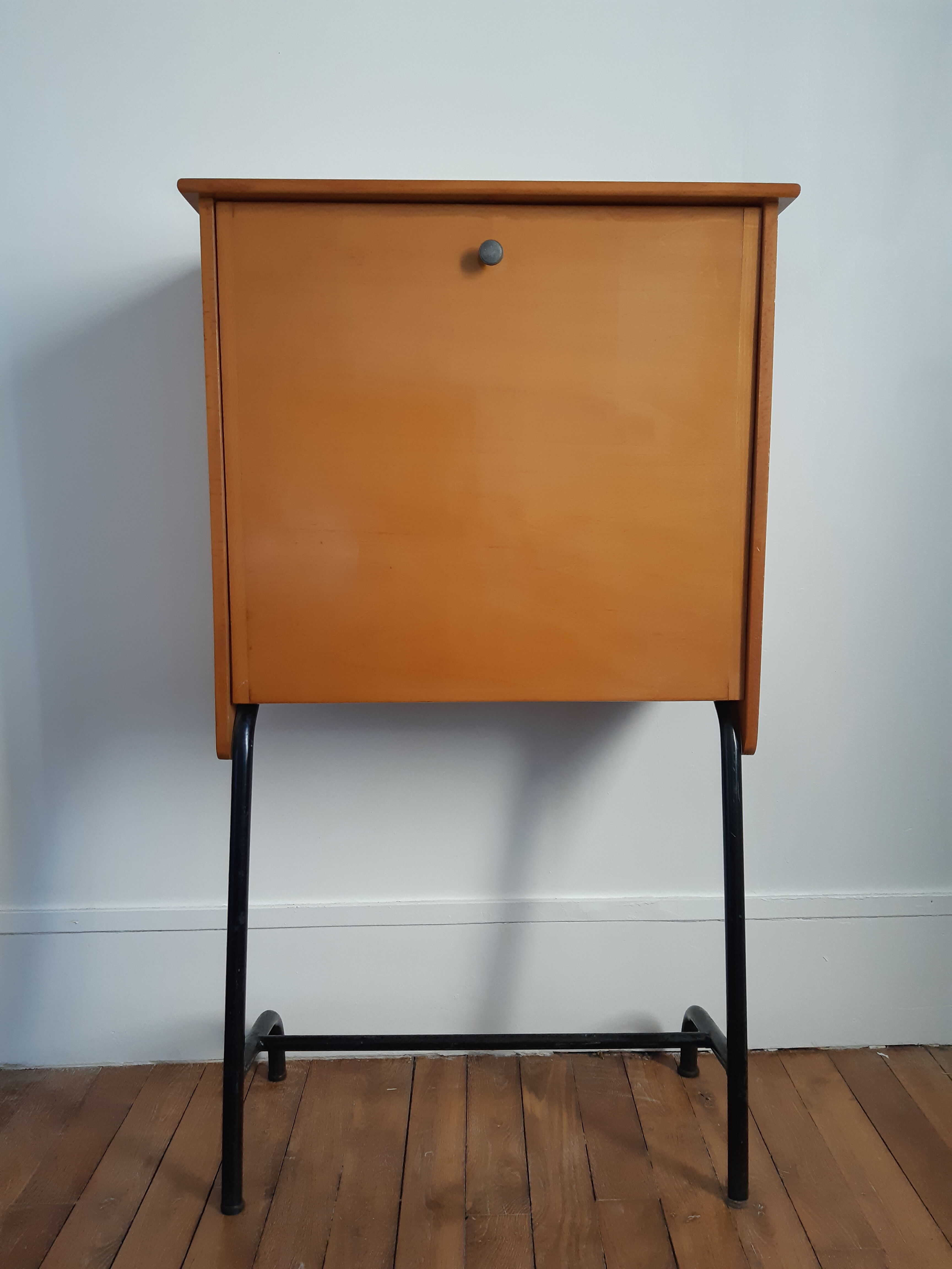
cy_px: 634
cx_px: 476
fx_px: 953
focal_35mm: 26
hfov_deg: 53.1
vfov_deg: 67.3
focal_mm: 3.93
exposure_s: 1/60
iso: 160
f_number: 1.7
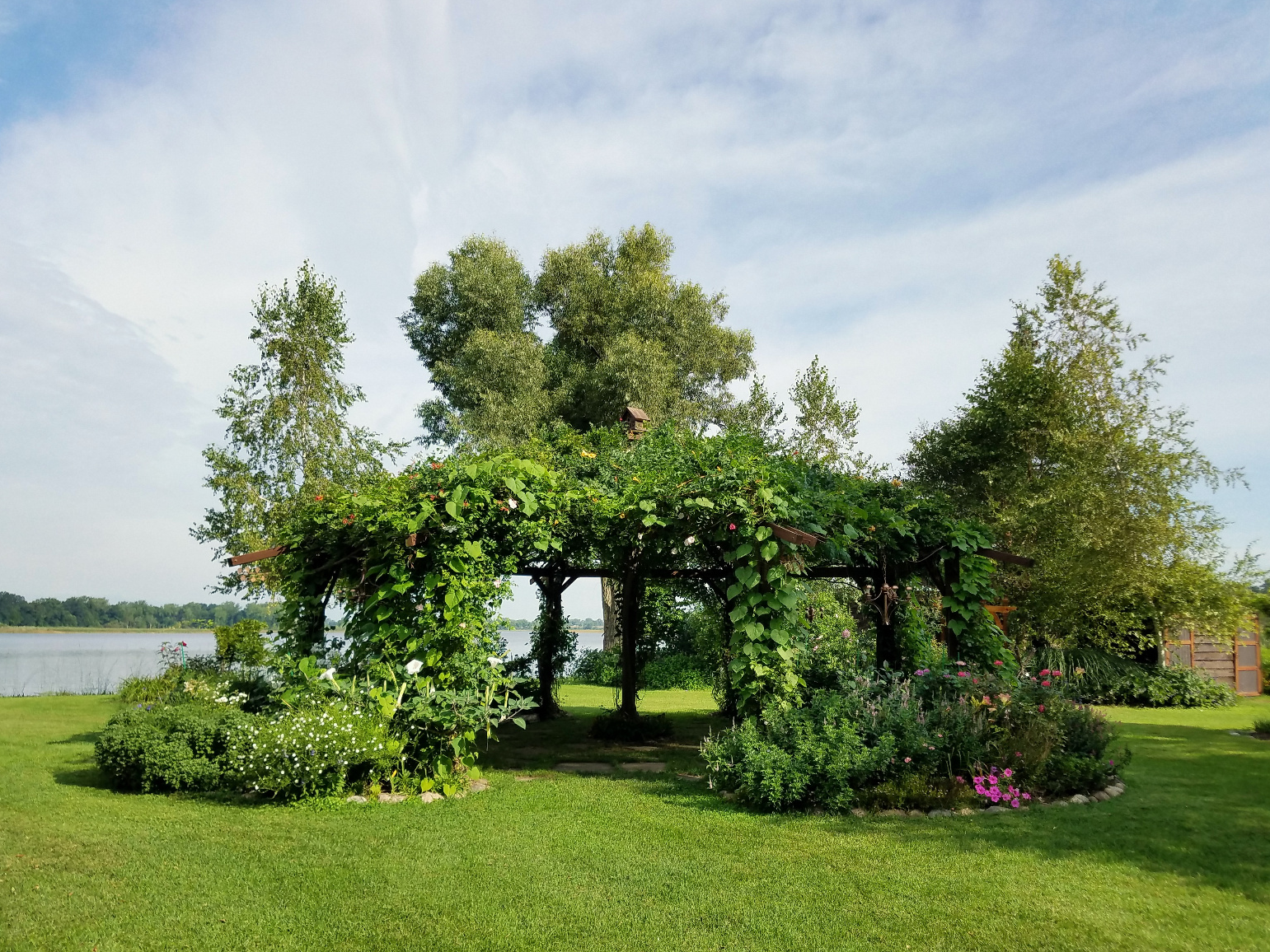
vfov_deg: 51.4
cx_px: 627
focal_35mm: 27
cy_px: 483
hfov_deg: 65.3
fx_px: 991
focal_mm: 4.2
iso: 50
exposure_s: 1/2960
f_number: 1.7
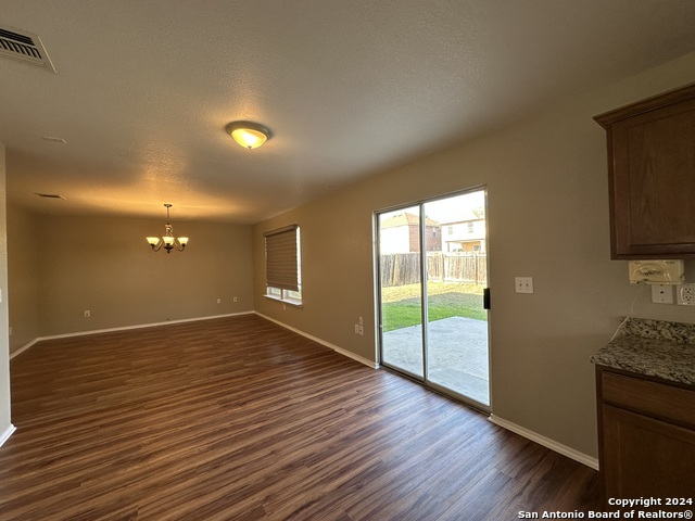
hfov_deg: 102.1
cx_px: 348
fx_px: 281
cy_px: 260
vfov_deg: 85.7
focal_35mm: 14
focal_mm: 2.22
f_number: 2.2
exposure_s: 1/99
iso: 50
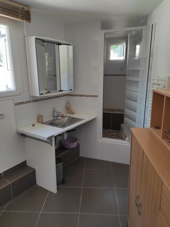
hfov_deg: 54.8
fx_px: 164
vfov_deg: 69.5
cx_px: 85
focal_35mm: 25
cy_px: 114
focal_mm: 5.43
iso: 103
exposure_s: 1/50
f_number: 1.89
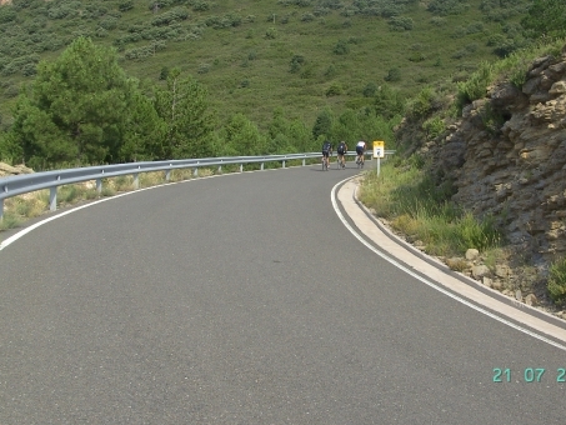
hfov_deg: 38.8
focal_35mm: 49
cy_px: 175
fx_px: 801
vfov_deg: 29.6
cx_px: 335
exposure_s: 1/175
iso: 64
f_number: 5.6
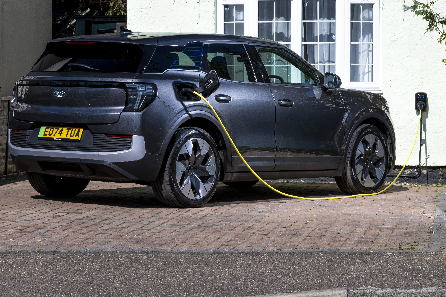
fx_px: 1474
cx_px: 245
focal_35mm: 119
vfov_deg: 11.5
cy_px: 74
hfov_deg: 17.2
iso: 200
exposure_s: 1/250
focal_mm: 70
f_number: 9
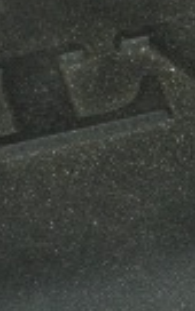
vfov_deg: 3.7
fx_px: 4847
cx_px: 466
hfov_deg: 2.3
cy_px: 478
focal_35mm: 570
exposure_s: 1/60
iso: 100
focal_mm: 23.7
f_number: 5.1
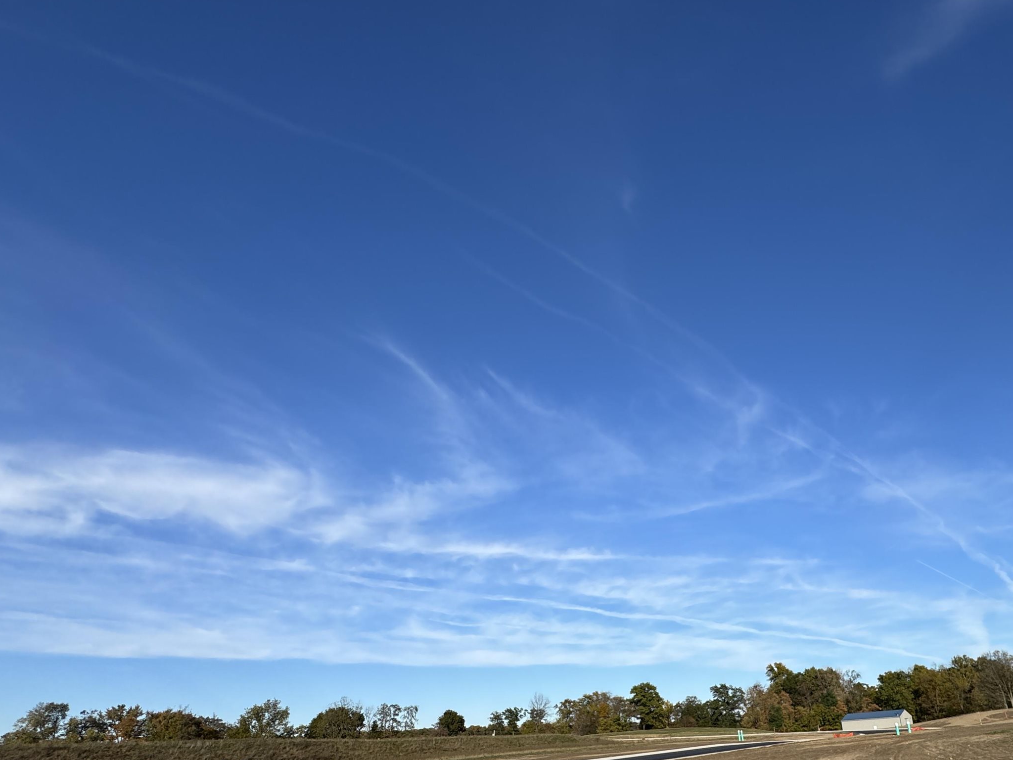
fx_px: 615
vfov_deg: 61.4
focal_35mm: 21
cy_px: 524
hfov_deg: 76.6
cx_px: 670
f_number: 2.2
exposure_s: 1/2415
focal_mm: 2.22
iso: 50
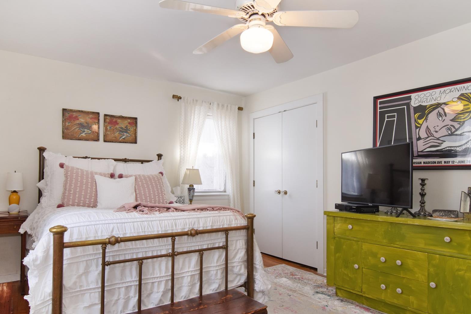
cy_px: 167
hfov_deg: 79.5
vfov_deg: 57.9
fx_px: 283
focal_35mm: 22
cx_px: 236
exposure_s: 1/30
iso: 640
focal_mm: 11
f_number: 11
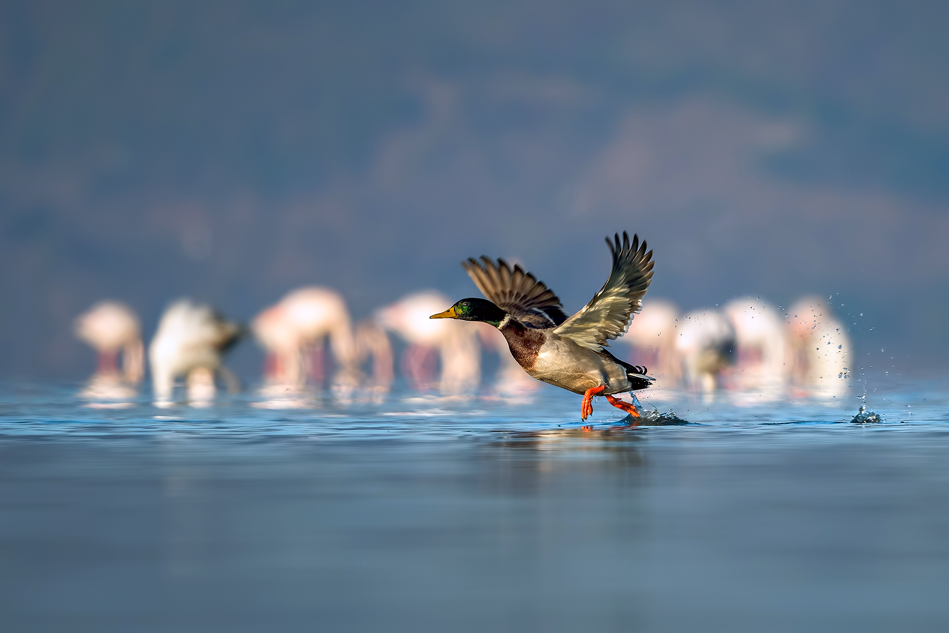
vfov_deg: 1.8
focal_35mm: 750
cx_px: 474
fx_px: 19769
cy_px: 316
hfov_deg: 2.7
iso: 140
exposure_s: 1/1600
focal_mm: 500
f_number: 5.6
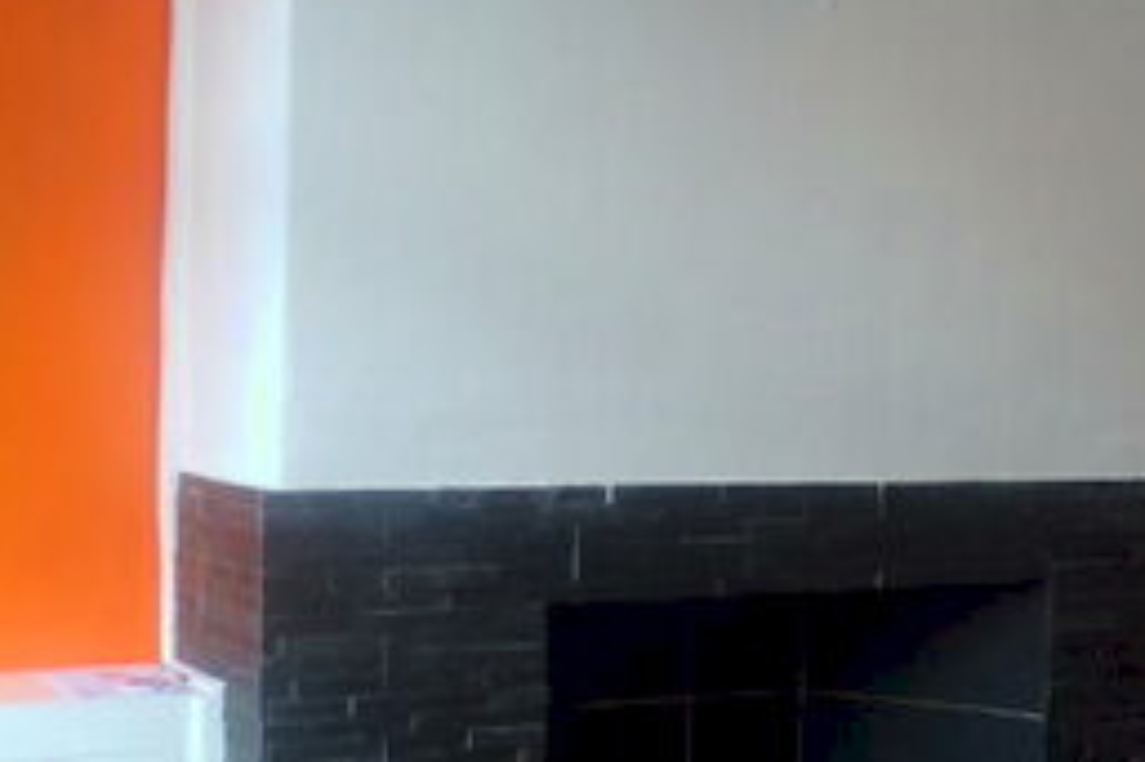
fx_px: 2161
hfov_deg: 28.8
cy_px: 501
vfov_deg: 19.9
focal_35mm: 68
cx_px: 971
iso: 104
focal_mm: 4.3
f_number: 3
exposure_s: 1/34
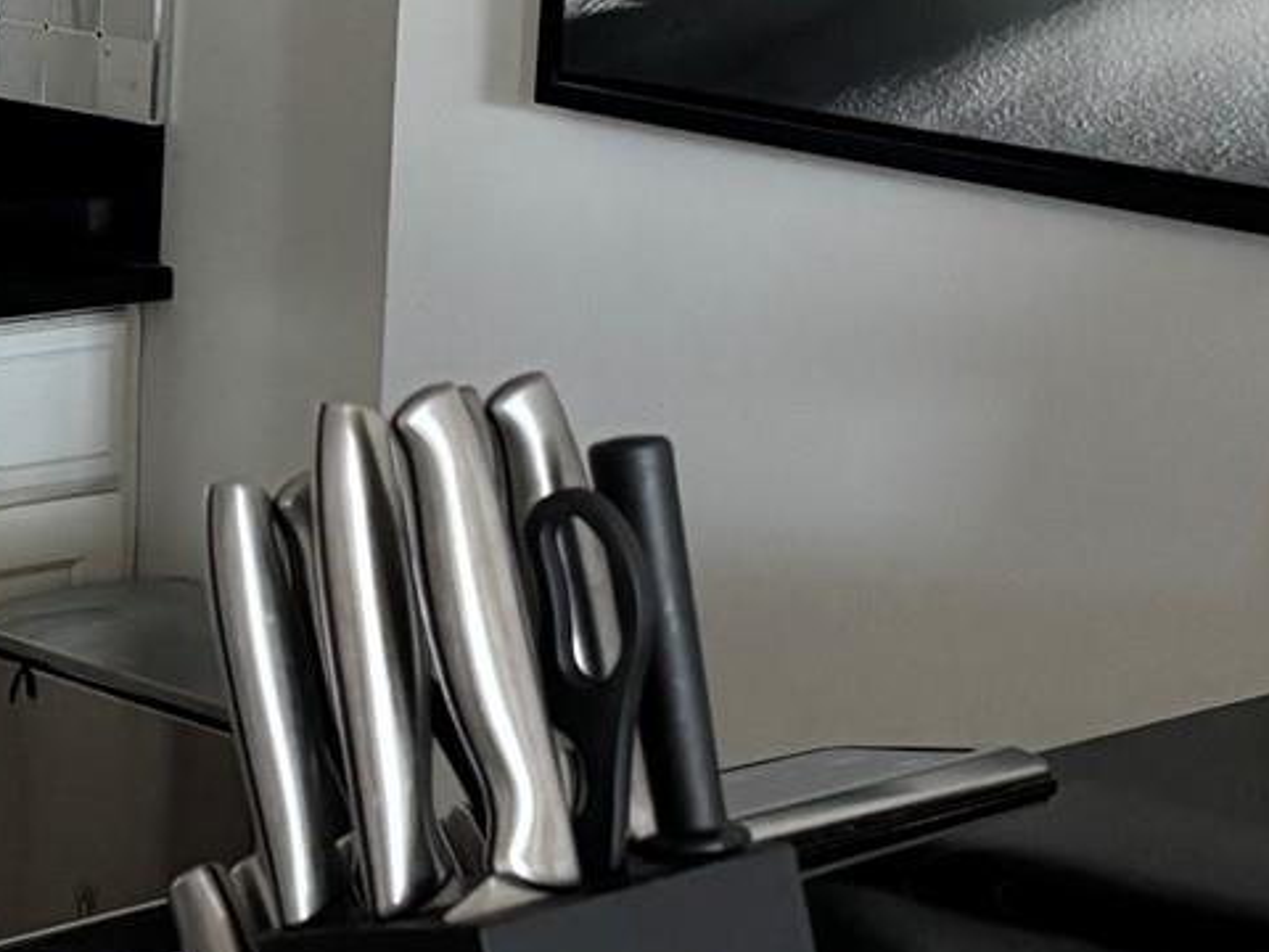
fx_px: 4069
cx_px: 8
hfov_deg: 17.3
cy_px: -66
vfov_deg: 13.1
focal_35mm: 111
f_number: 1.6
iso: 500
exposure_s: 1/51
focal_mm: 5.96
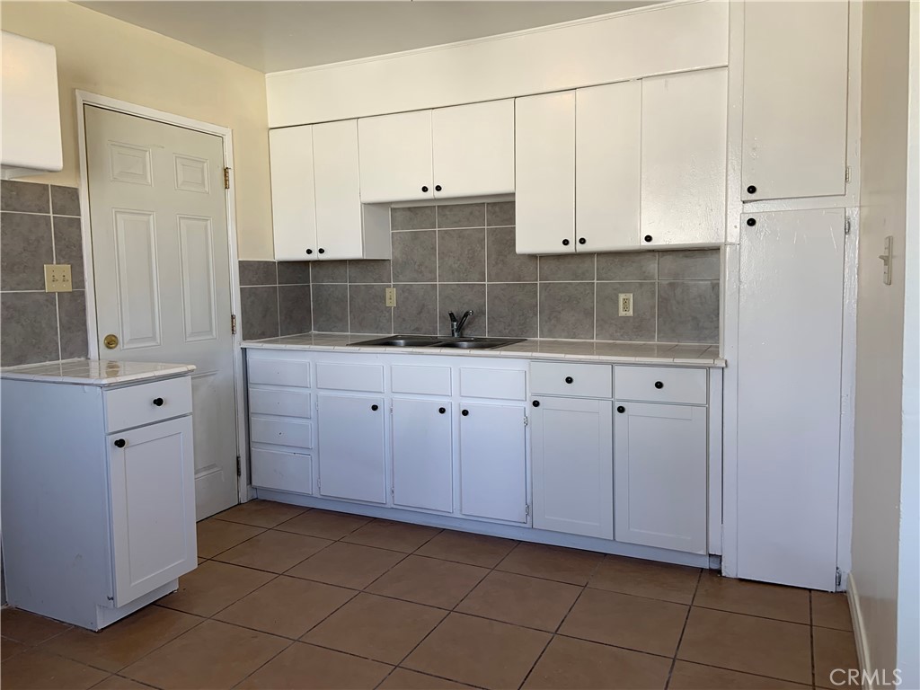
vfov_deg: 53.1
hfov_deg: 67.3
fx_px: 691
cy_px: 345
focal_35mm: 26
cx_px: 460
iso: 40
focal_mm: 4.25
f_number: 1.8
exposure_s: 1/120
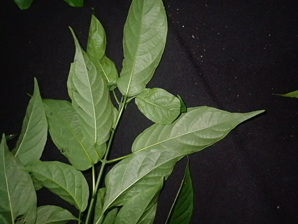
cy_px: 112
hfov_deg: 69.4
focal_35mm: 25
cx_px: 149
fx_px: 215
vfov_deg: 54.9
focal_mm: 4.5
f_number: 2
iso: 800
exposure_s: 1/30
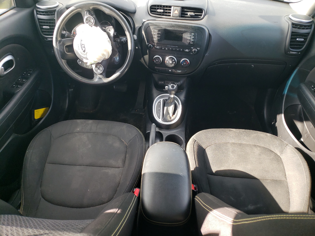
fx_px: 237
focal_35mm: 26
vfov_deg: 53.1
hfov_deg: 67.3
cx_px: 158
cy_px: 118
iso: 50
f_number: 1.5
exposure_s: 1/120
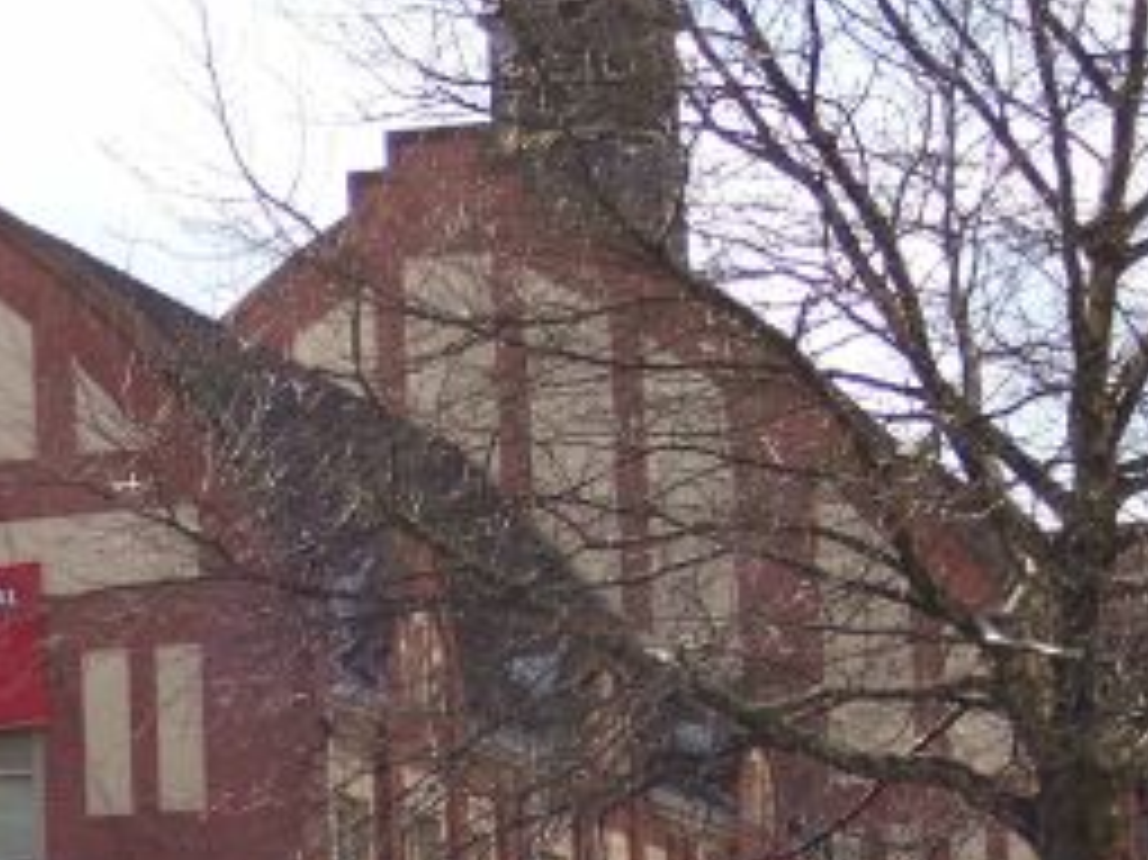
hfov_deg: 12.5
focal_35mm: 158
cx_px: 536
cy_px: 779
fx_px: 5237
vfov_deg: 9.3
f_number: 3.4
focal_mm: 13.3
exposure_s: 1/700
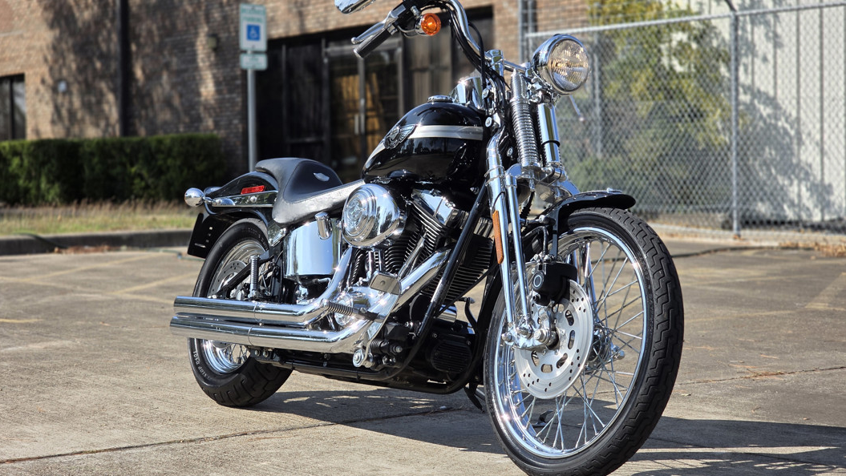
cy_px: 231
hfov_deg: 27.9
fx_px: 1705
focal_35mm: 76
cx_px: 419
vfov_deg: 15.9
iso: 50
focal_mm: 7.9
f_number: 2.4
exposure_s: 1/1433
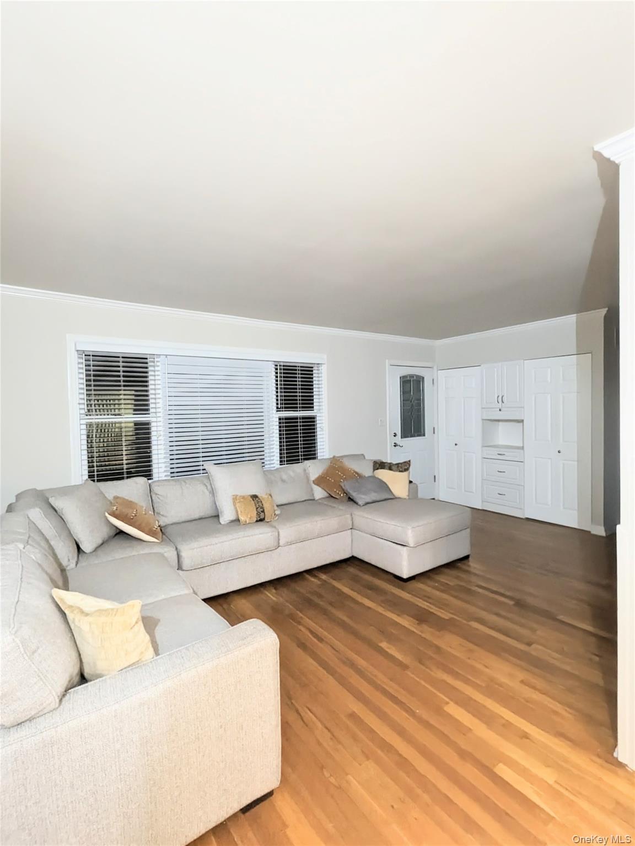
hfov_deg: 78.1
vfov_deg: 94.5
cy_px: 423
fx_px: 391
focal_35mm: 16
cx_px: 318
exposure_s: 1/24
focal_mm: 2.22
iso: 965
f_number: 2.2
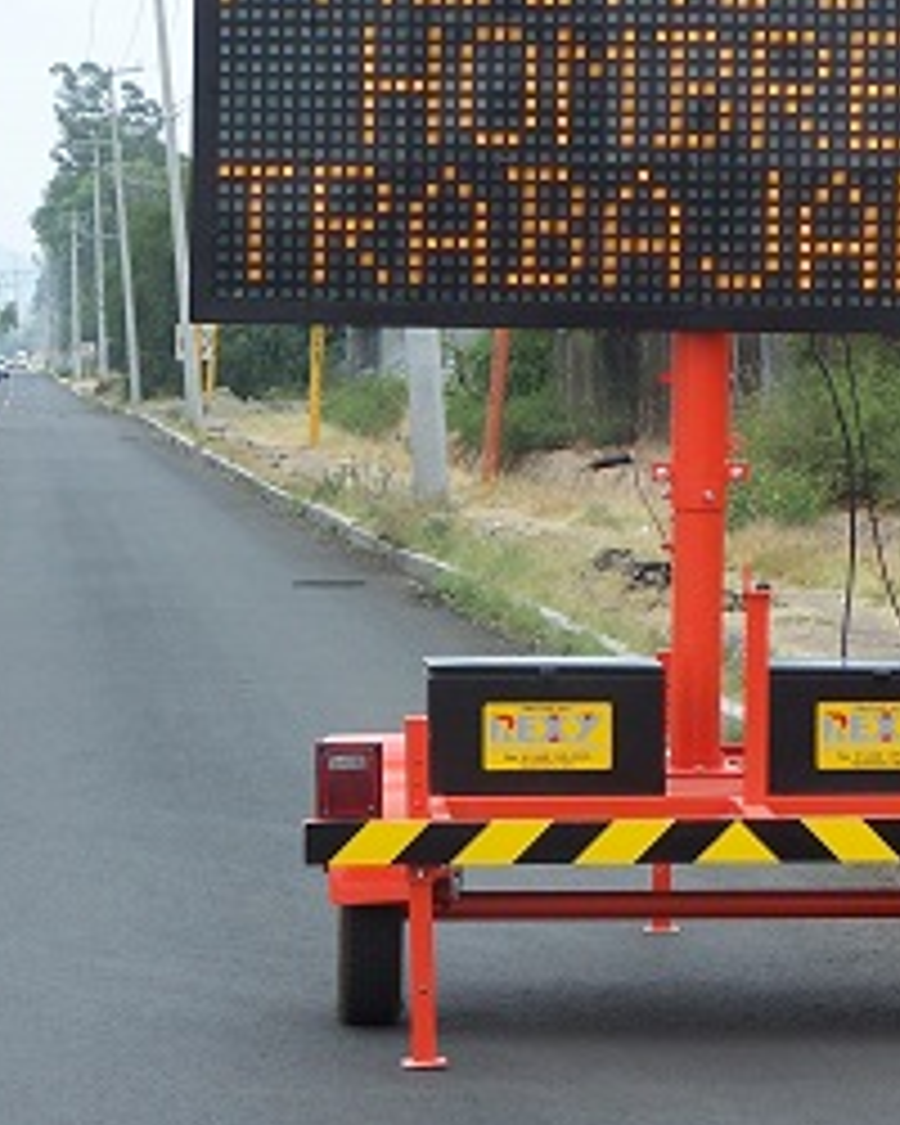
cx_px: 688
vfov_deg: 10.5
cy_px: 518
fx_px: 6093
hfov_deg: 8.4
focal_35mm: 183
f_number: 3.2
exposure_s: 1/750
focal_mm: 19.4
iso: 80
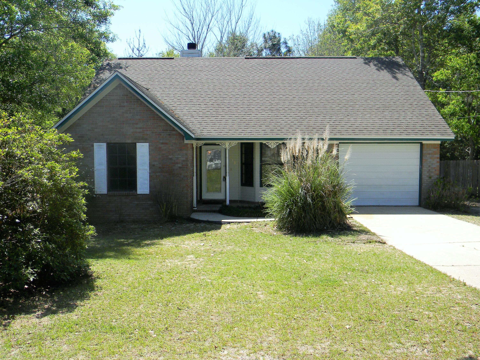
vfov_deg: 39.7
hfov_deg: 51.4
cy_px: 180
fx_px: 499
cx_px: 240
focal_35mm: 36
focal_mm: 6.4
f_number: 3.7
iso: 80
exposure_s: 1/423
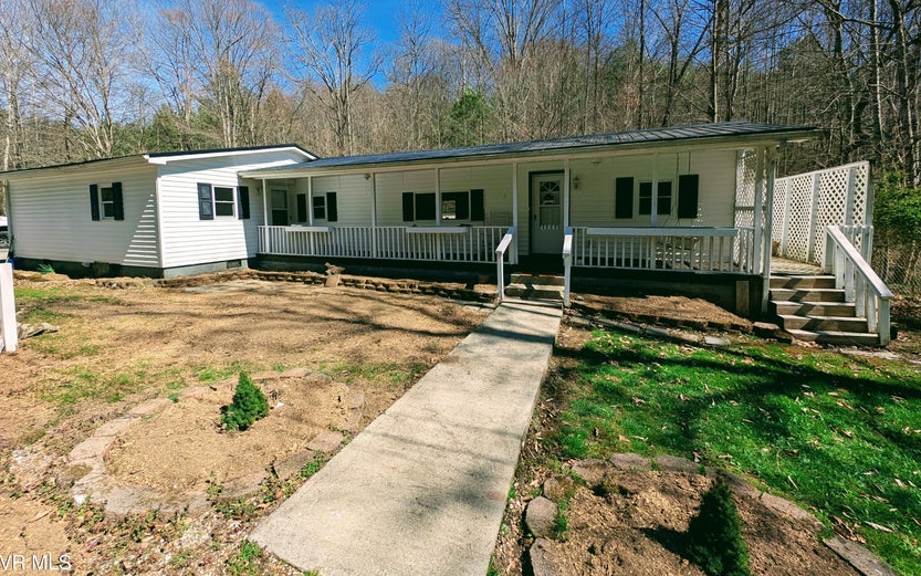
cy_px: 241
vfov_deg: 82.2
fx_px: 326
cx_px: 454
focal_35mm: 13
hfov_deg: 109.3
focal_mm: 2.23
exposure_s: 1/2457
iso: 38
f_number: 1.95
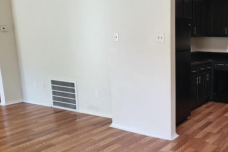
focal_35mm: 43
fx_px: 272
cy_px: 88
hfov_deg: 43.6
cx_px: 177
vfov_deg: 31.1
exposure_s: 1/120
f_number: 1.8
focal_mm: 5
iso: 100
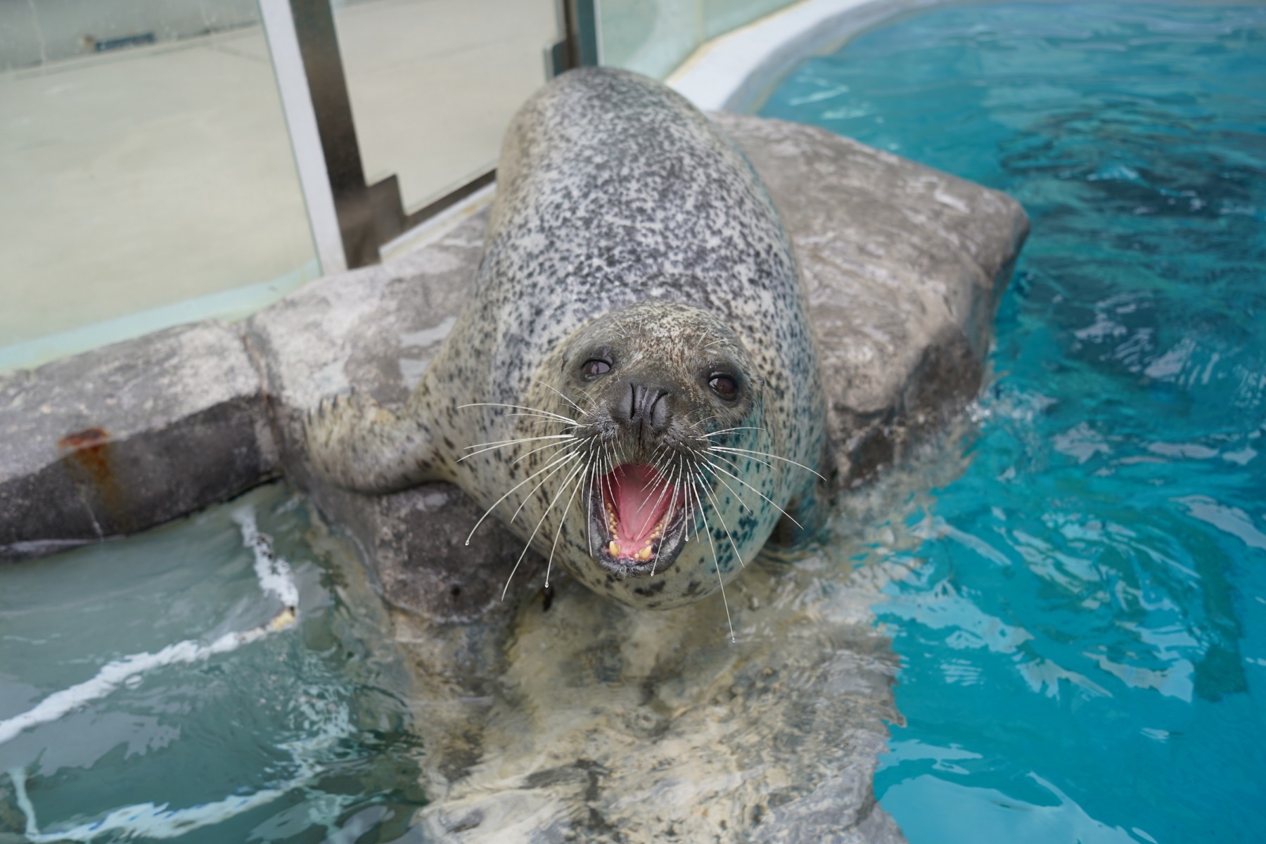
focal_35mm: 29
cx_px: 633
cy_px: 422
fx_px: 1020
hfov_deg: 63.7
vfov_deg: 45.0
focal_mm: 29
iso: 100
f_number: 4.5
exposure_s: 1/160
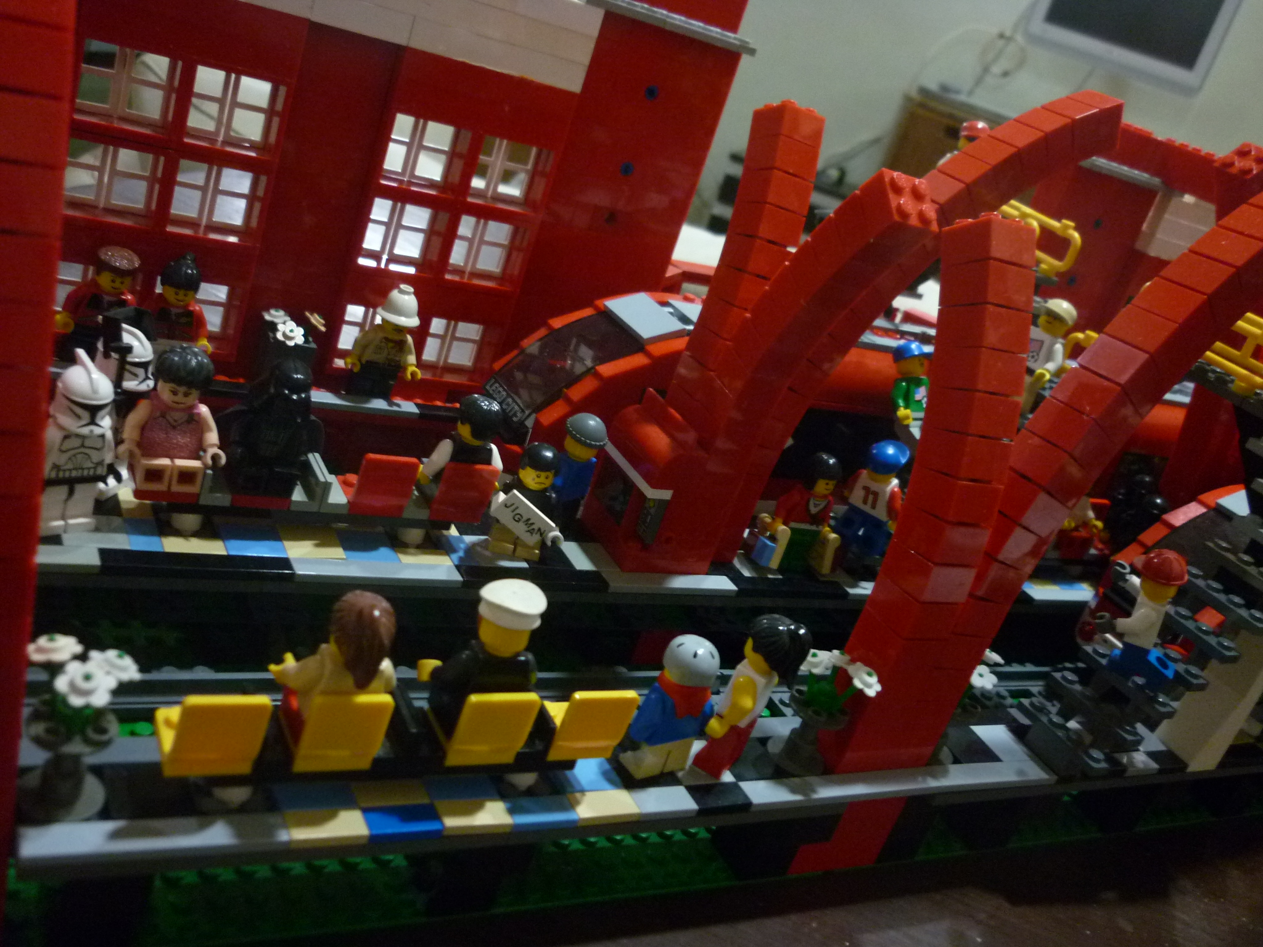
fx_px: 1204
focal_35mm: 33
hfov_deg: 55.4
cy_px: 474
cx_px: 632
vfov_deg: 42.9
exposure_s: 1/8
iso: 400
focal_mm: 5.5
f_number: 2.8
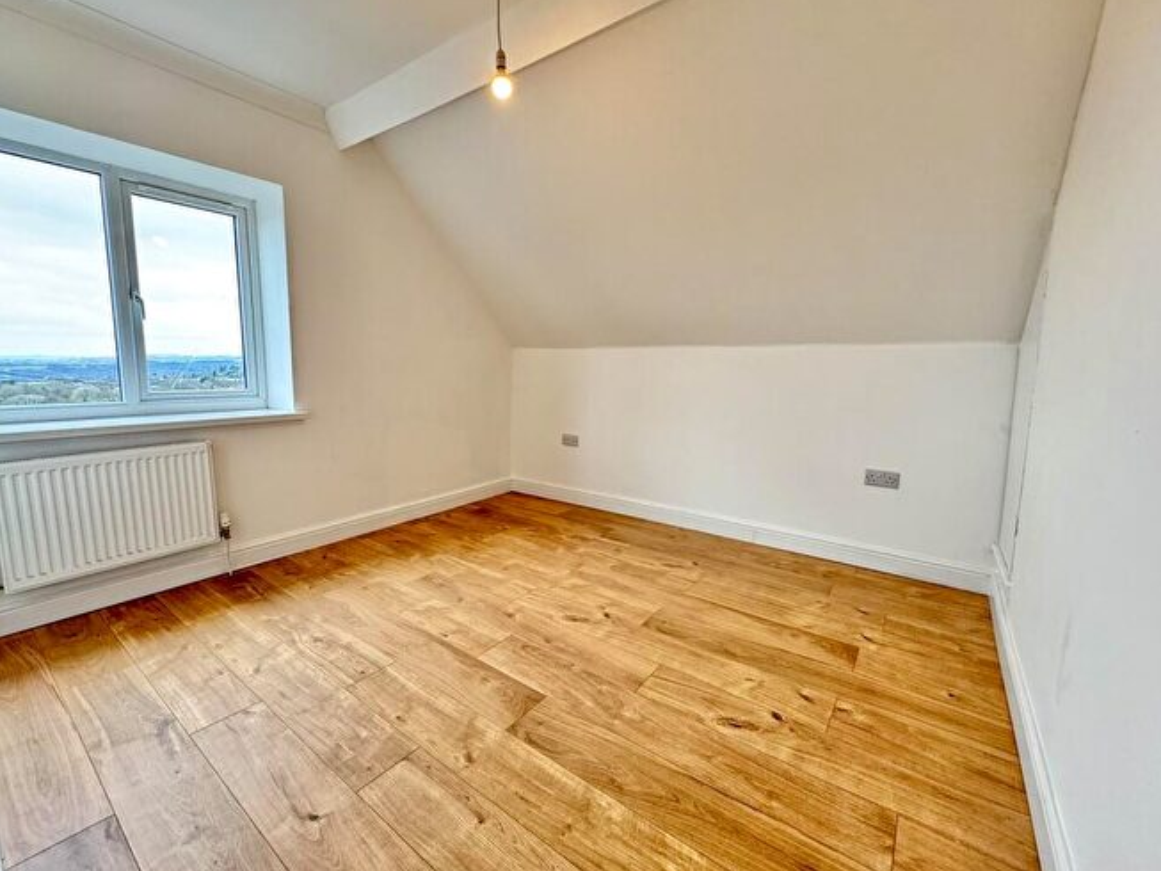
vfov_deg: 81.8
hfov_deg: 98.1
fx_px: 503
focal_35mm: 15
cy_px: 428
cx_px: 564
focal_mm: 2.22
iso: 250
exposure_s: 1/99
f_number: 2.2
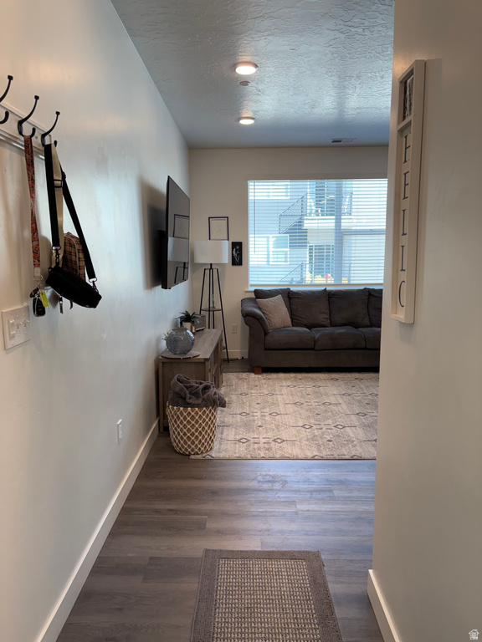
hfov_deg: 53.1
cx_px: 241
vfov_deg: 67.3
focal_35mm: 26
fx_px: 483
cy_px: 321
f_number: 1.6
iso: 125
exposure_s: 1/192
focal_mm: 5.96
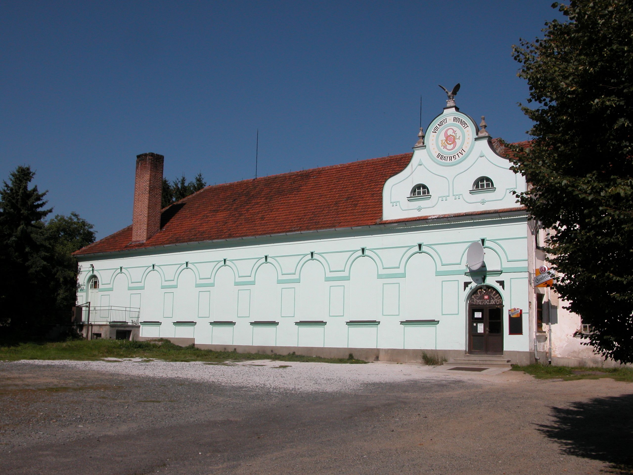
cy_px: 238
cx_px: 316
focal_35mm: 39
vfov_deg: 36.8
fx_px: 713
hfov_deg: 47.9
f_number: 7.2
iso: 100
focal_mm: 10
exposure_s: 1/745
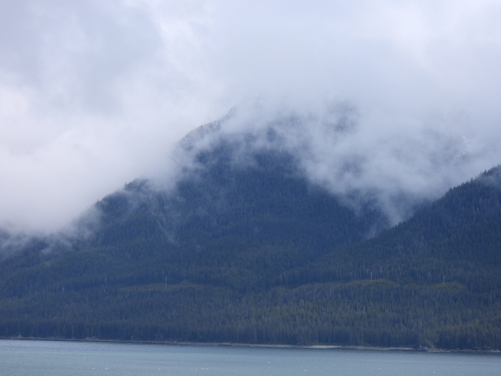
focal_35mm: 105
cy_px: 188
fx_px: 1520
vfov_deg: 14.1
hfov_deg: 18.7
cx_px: 250
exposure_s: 1/1000
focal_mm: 18.7
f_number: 4
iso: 100
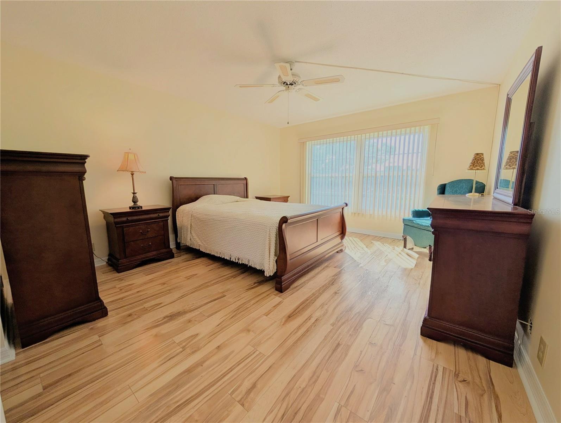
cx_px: 280
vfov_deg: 94.6
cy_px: 212
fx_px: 195
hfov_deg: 110.5
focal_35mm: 12
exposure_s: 1/424
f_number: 1.7
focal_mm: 2.02
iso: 51
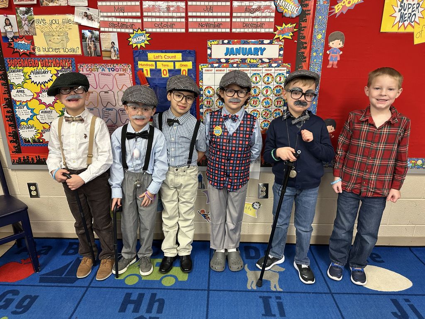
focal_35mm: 24
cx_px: 212
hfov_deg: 71.6
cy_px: 160
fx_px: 295
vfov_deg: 56.8
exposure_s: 1/60
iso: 250
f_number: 1.78
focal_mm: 6.86
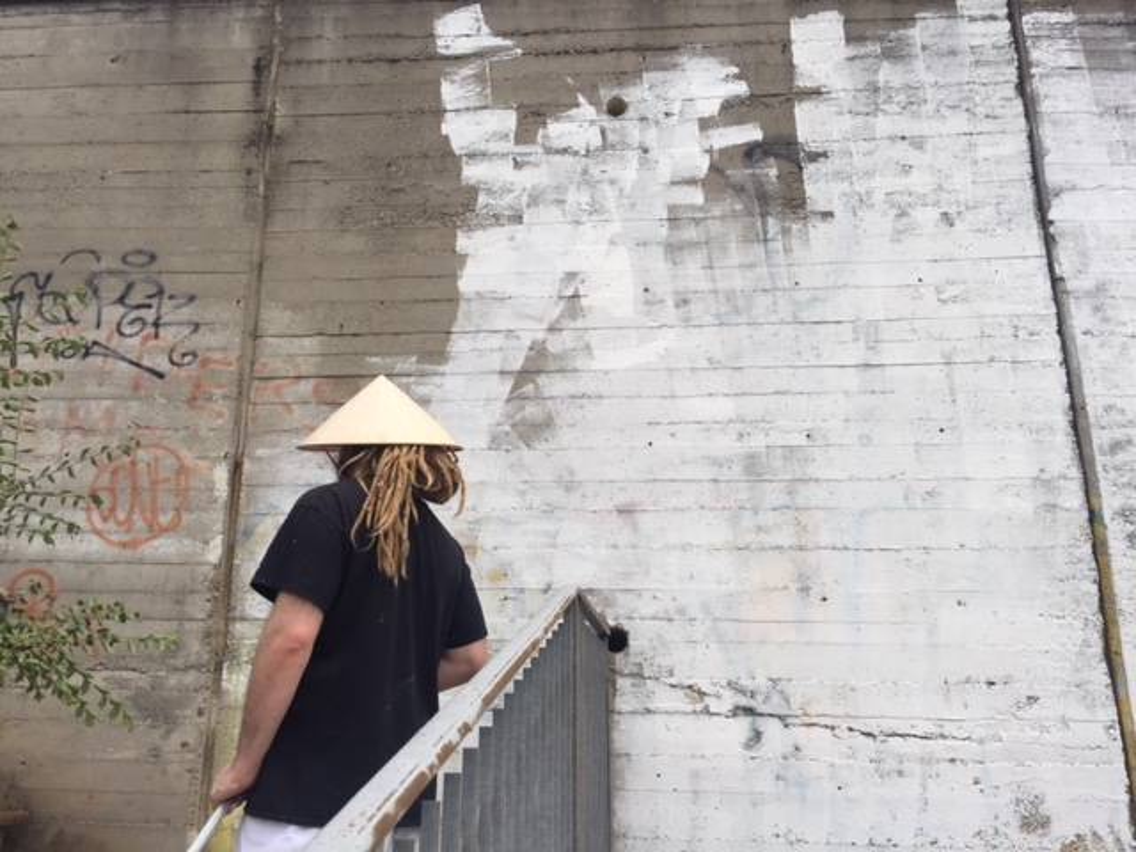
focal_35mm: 29
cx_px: 568
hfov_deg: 61.7
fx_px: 952
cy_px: 426
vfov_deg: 48.2
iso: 32
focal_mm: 4.15
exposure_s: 1/2198
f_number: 2.2
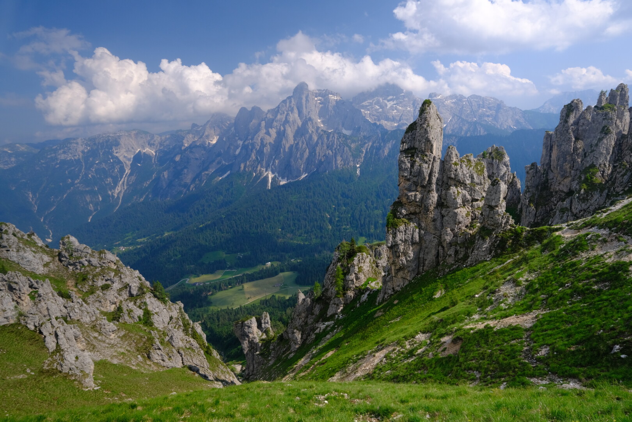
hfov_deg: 81.2
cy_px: 211
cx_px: 316
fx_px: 369
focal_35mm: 21
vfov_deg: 59.5
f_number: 9
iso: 400
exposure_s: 1/125
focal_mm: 13.8
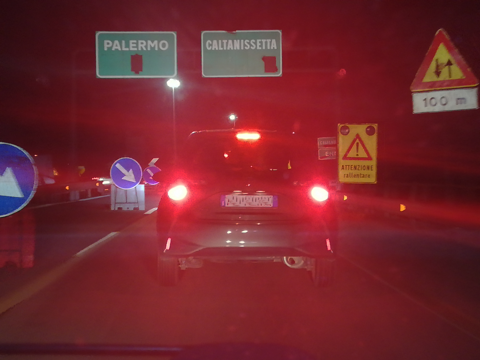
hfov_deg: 27.0
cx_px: 240
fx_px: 998
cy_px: 180
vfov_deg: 20.4
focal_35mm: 72
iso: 500
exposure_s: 1/20
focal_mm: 3.81
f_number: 2.2
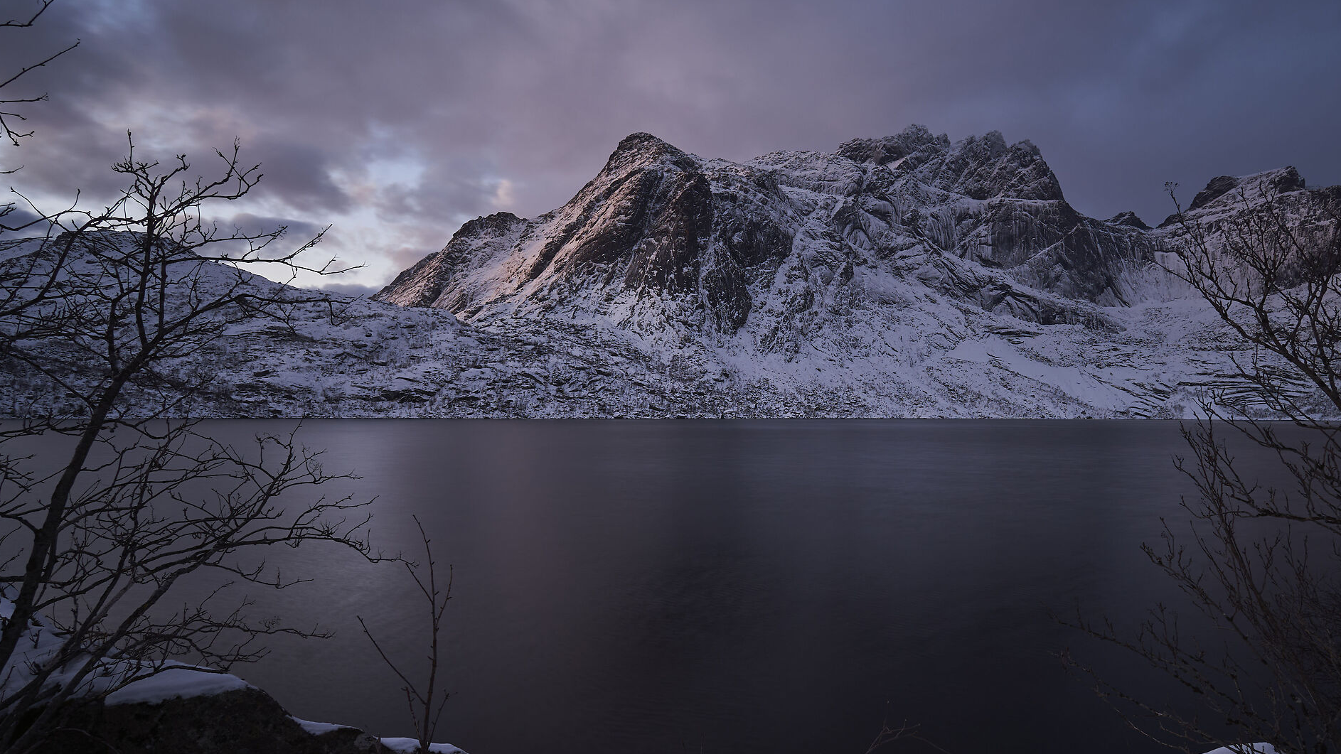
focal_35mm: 20
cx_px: 780
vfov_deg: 55.8
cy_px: 408
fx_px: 711
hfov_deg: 85.9
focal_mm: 15
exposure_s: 4
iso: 100
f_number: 8
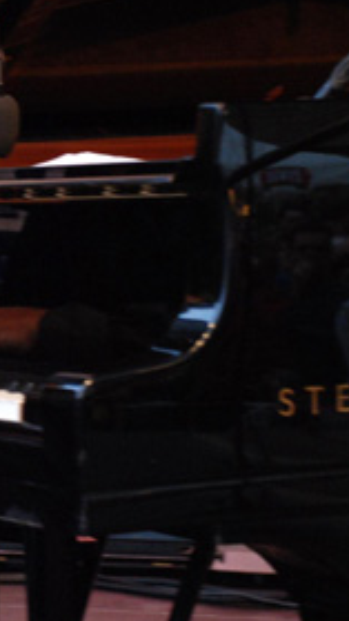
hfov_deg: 8.4
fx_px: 2319
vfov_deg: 15.2
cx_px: -200
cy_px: 275
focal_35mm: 141
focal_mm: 50
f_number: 5
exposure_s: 1/30
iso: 1000
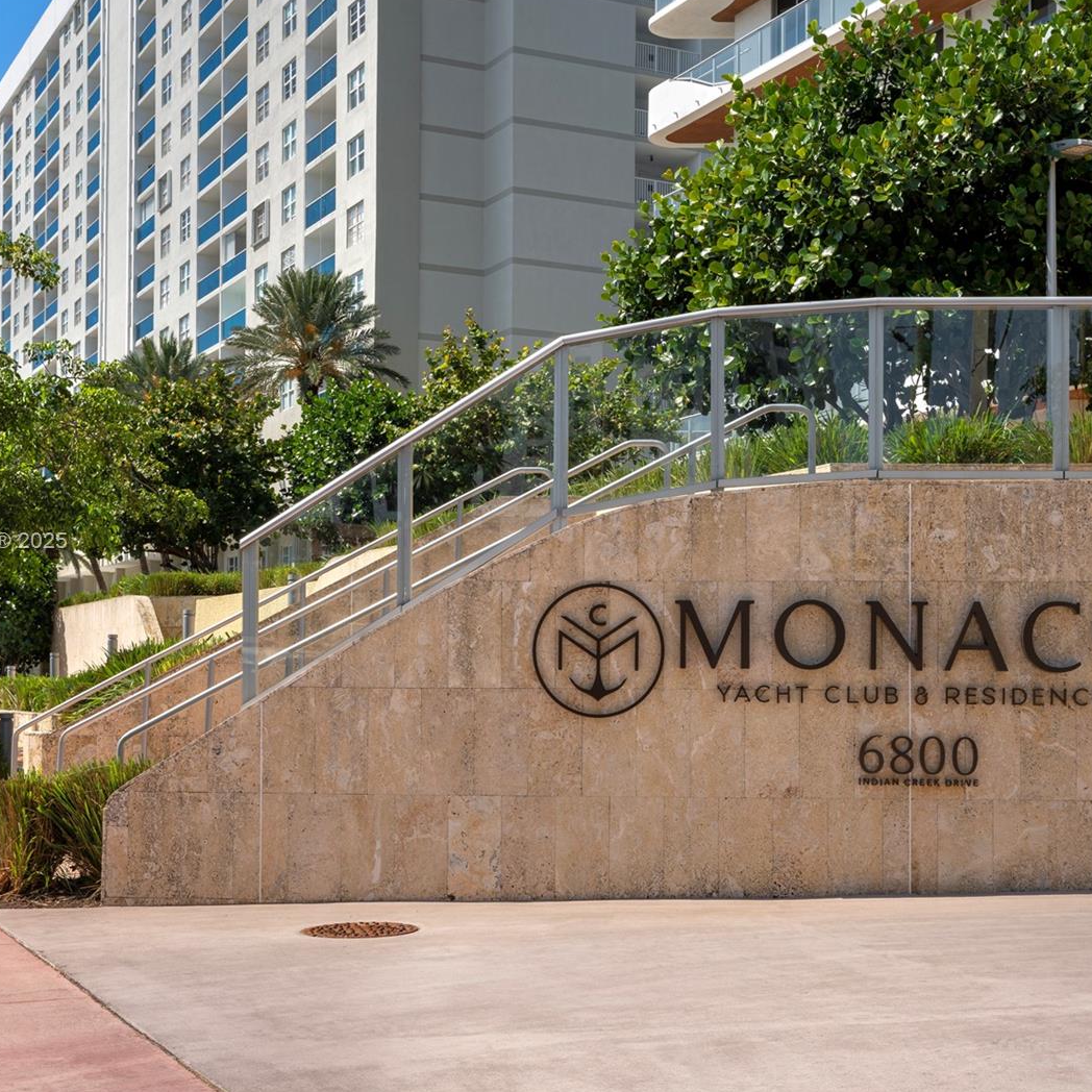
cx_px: 568
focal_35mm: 49
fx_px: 1746
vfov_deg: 34.7
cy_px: 543
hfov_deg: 34.7
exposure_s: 1/100
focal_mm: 37.7
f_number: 11
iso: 80
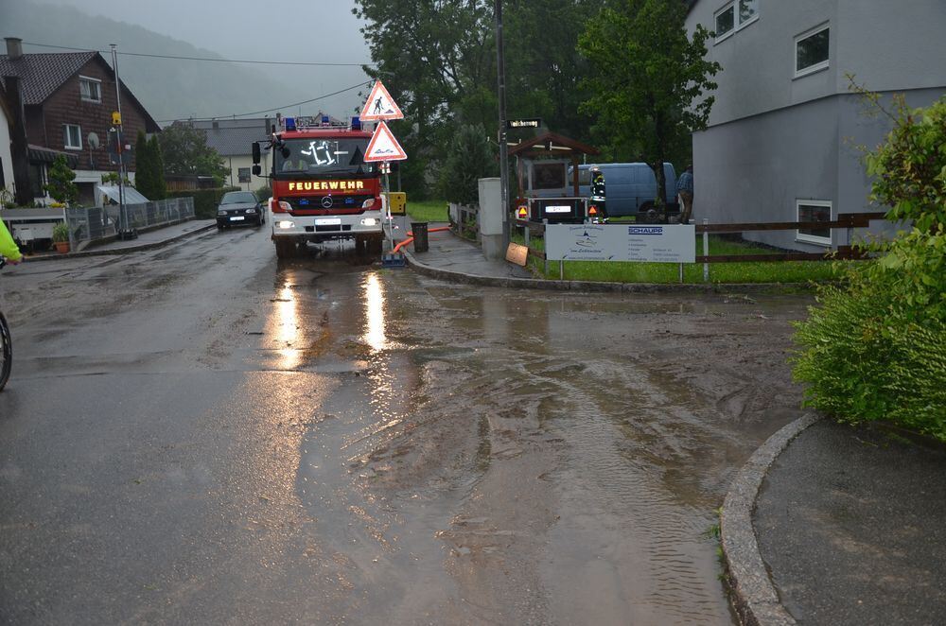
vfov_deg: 36.7
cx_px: 473
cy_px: 313
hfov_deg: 53.2
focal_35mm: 36
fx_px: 944
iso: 200
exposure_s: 1/125
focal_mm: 24
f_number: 3.8
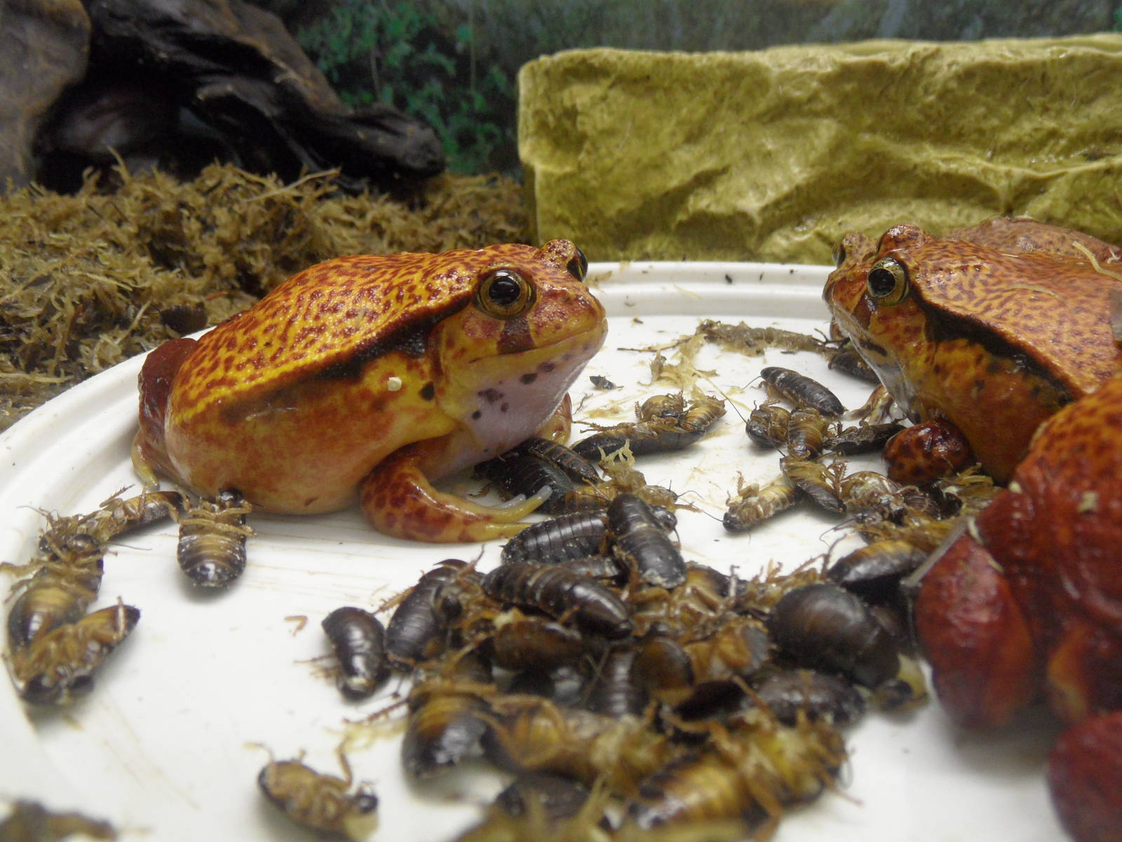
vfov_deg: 44.2
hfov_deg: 56.8
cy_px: 421
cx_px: 561
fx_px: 1037
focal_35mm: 32
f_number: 3.4
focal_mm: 5.3
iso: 200
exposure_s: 1/15
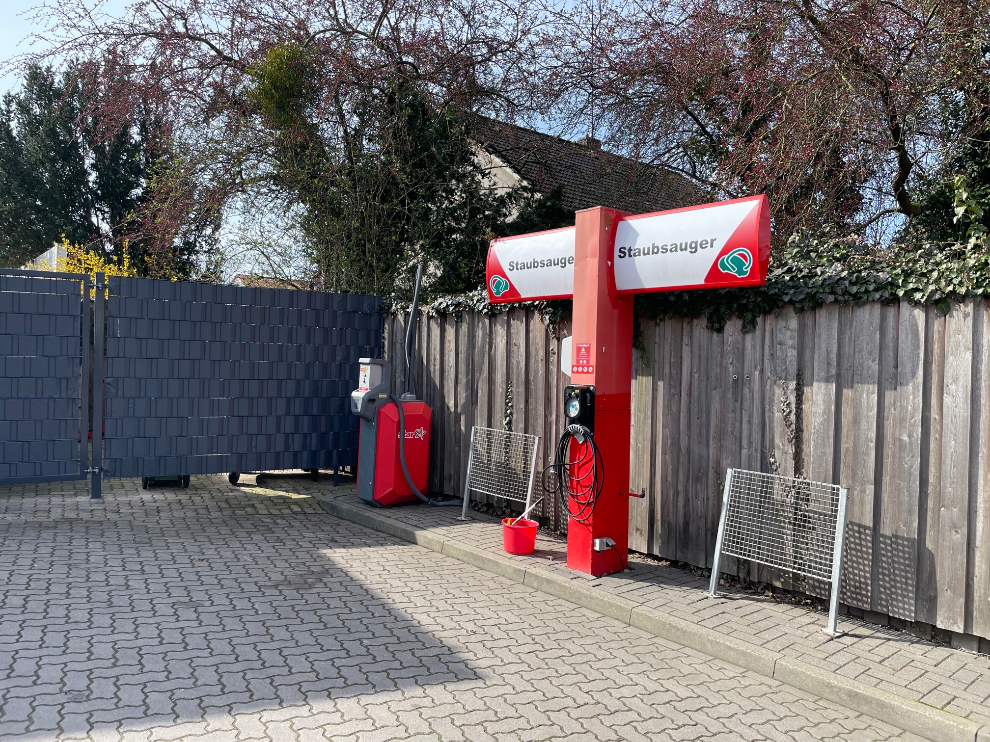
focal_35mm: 26
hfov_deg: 67.3
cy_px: 371
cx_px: 495
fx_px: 744
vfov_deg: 53.1
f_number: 1.6
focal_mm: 4.2
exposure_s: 1/1195
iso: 32
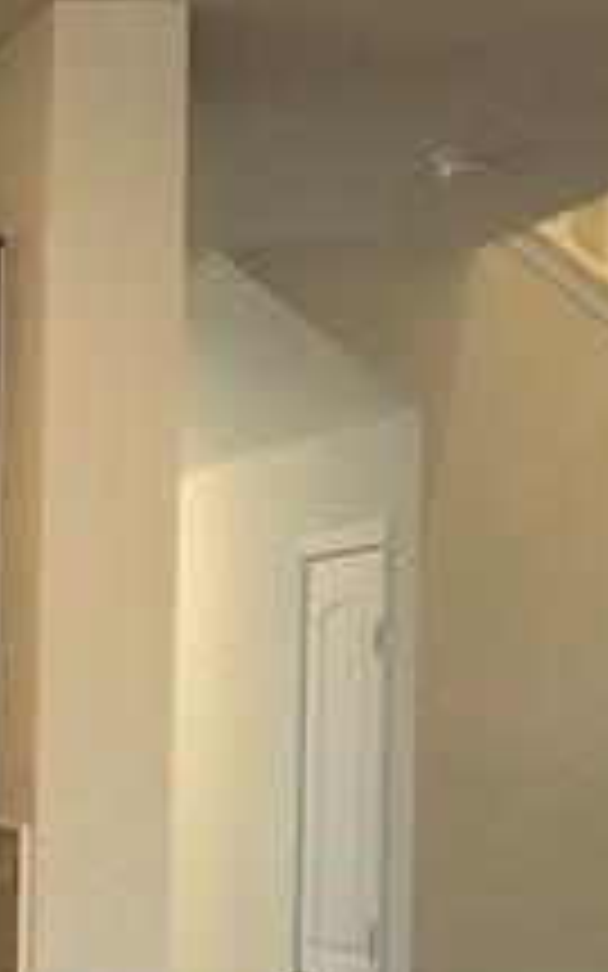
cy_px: 968
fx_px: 3738
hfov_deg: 8.7
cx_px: -703
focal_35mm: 141
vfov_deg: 14.6
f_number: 1.8
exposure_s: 1/30
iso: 32
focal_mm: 4
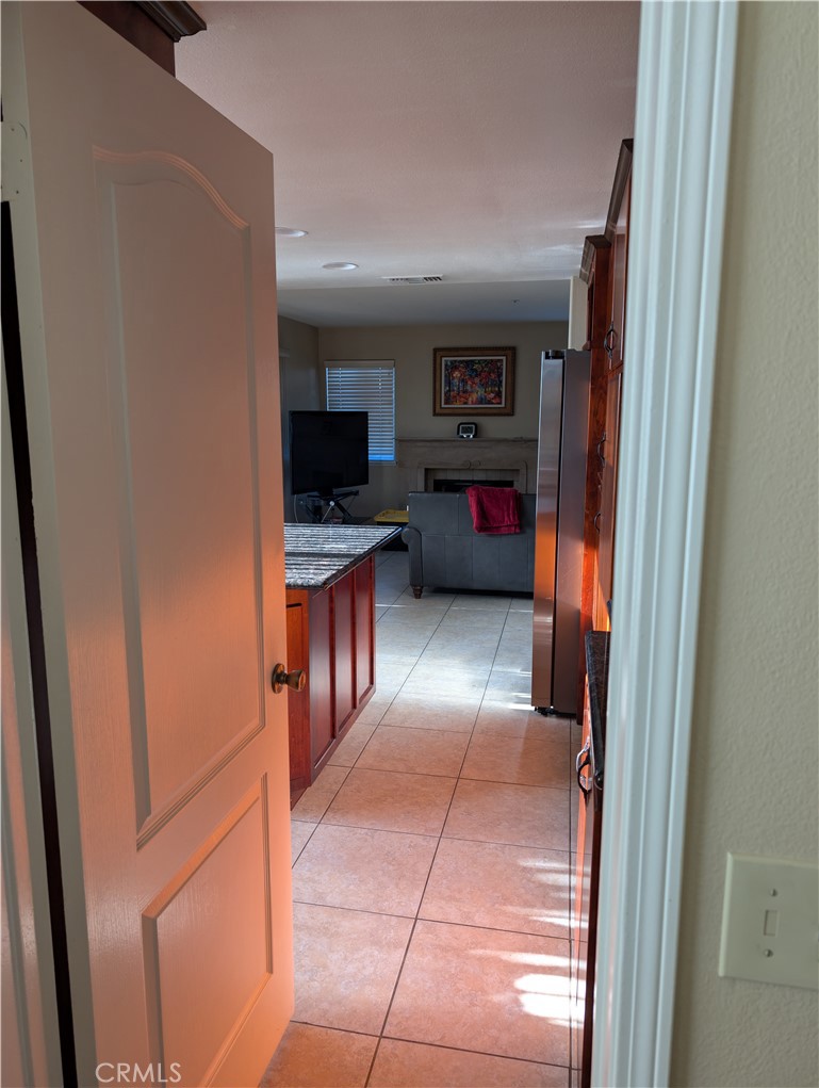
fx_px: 755
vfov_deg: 71.5
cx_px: 410
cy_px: 544
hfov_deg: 56.9
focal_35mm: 24
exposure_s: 1/393
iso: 174
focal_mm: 6.9
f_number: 1.68
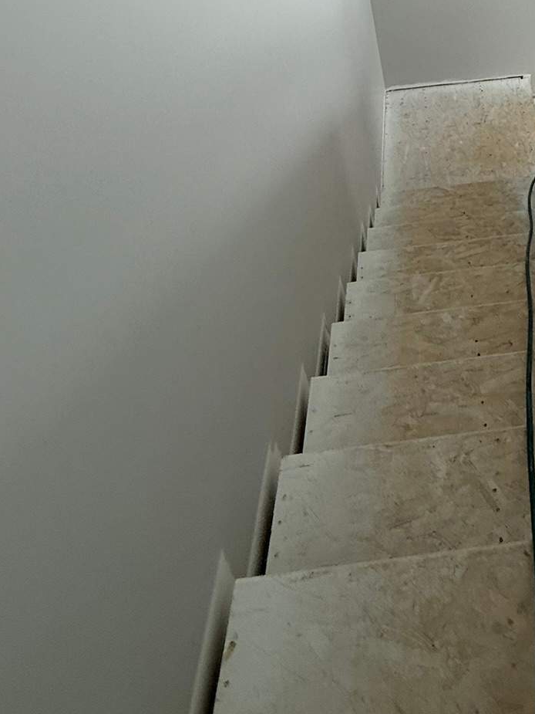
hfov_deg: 42.2
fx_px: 639
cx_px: 468
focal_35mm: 31
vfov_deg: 46.2
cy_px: -39
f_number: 2.2
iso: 64
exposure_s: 1/160
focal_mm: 2.22
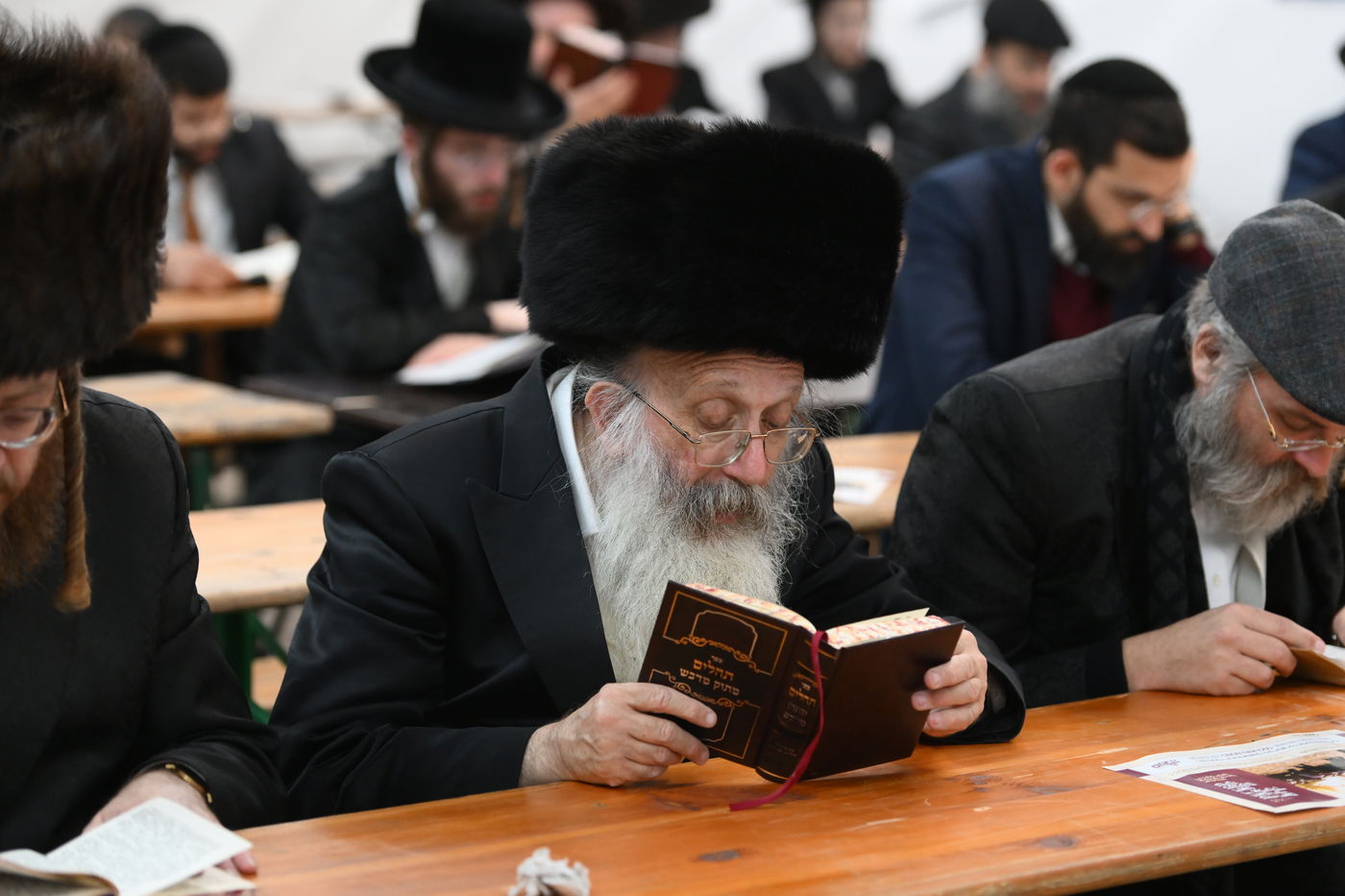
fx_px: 4109
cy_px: 448
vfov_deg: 12.4
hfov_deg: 18.6
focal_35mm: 110
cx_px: 672
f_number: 3.2
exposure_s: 1/200
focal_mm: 110
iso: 3200
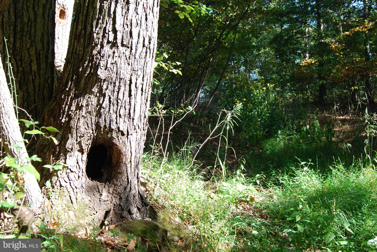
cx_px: 188
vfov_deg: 34.3
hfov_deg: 49.5
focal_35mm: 39
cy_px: 126
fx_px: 409
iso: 200
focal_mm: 26
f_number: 8
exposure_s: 1/60
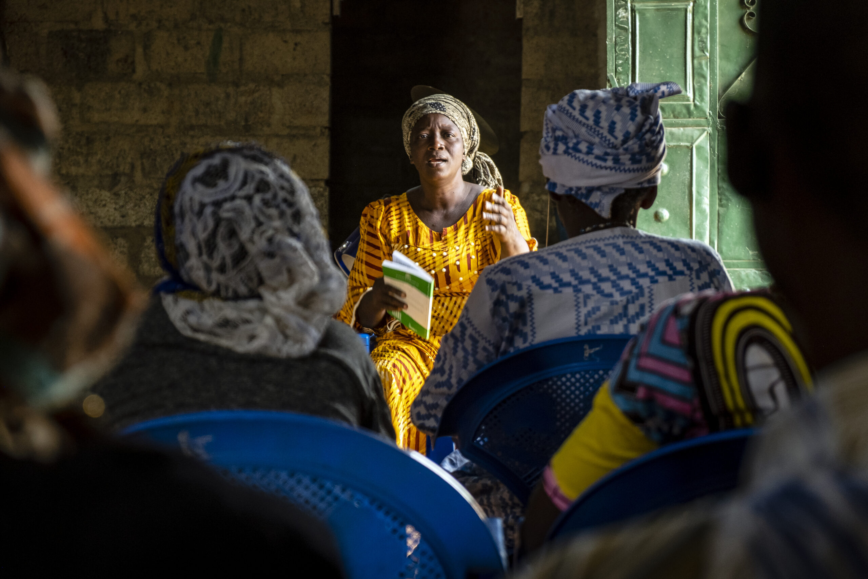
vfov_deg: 16.5
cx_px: 434
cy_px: 290
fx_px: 2001
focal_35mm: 83
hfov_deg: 24.5
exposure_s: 1/60
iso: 1000
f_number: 4
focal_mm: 55
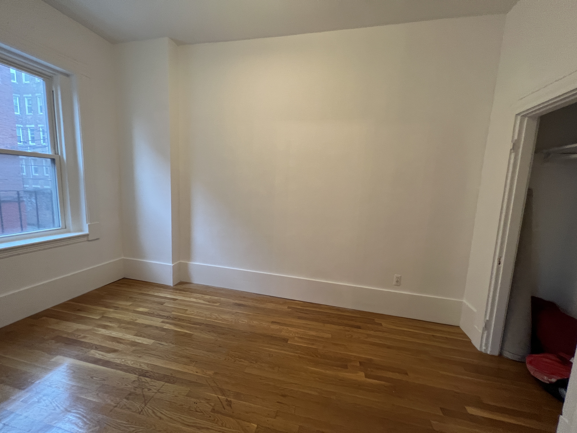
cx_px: 288
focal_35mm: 13
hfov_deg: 106.2
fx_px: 217
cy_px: 216
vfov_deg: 89.9
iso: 160
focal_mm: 1.57
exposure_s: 1/60
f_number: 1.8
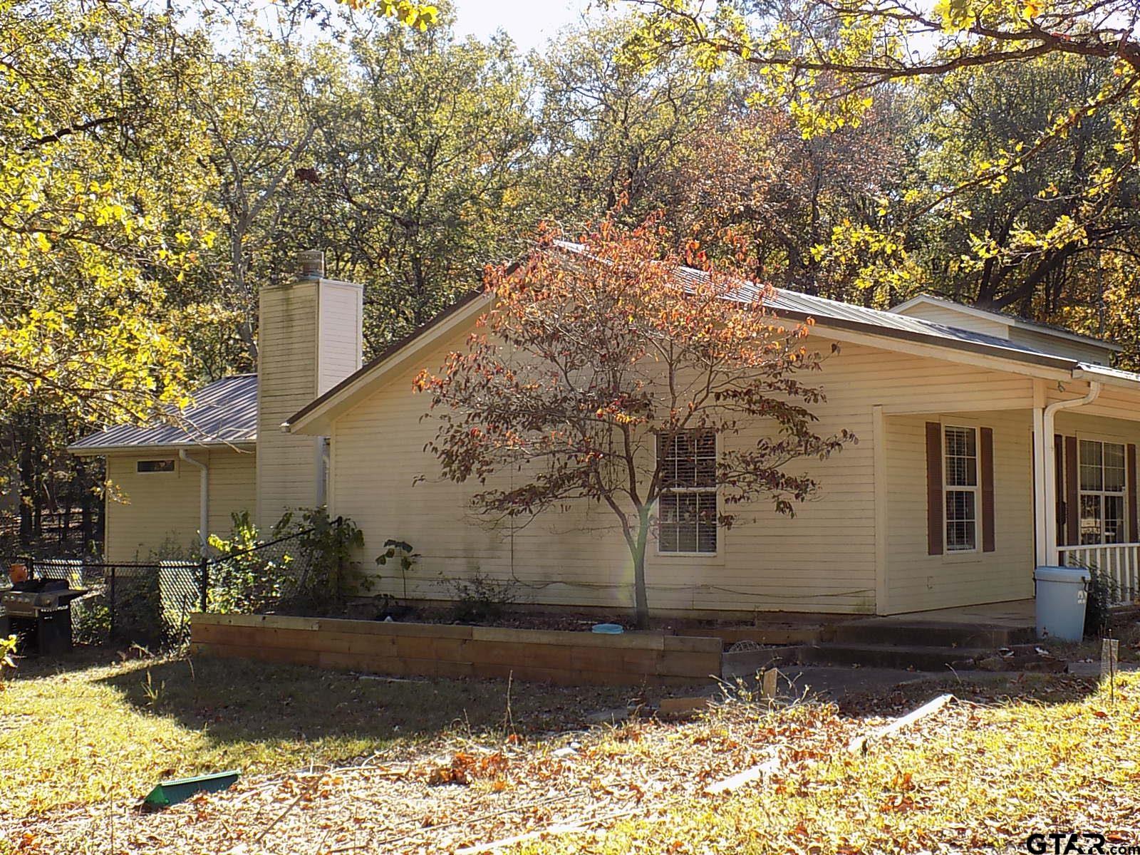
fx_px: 1515
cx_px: 570
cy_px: 428
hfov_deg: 41.2
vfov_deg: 31.5
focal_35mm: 46
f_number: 3.7
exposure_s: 1/125
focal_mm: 8.1
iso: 80
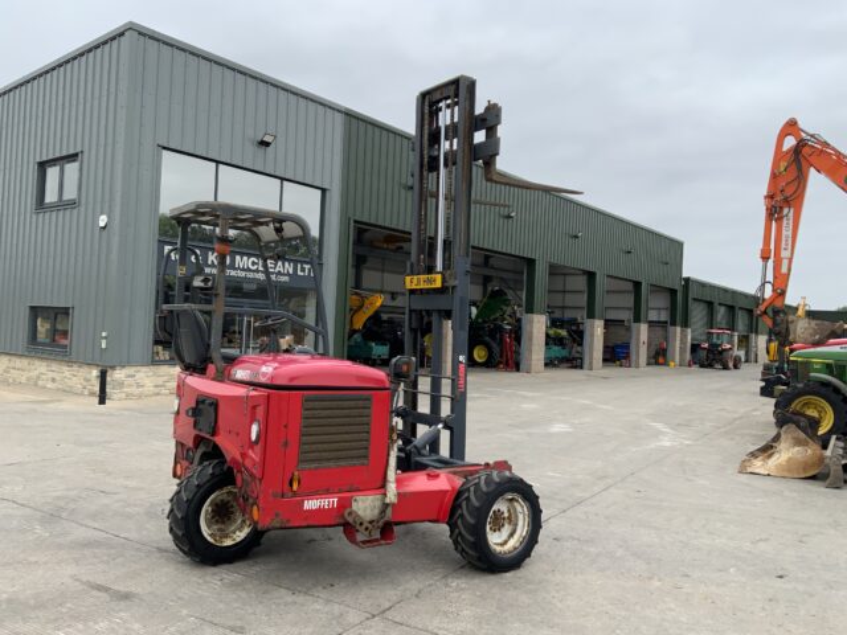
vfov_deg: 48.2
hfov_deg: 61.7
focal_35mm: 29
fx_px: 710
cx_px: 424
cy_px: 318
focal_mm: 3
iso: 16
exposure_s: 1/568
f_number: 1.8
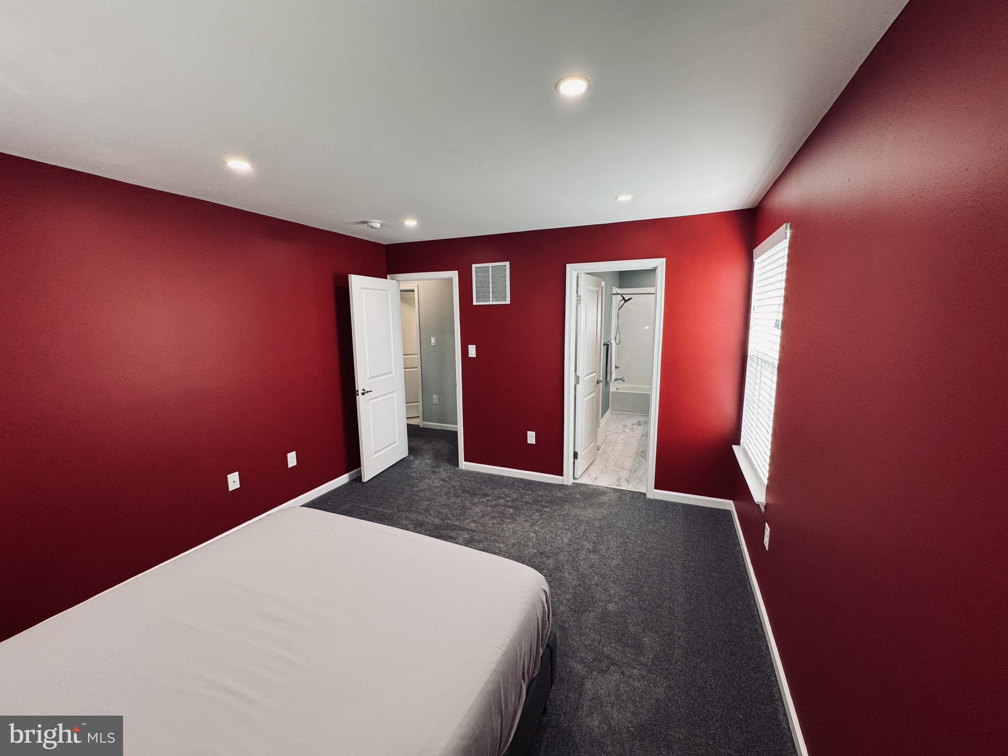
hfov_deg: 102.1
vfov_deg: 85.7
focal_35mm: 14
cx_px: 504
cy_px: 378
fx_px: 408
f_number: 2.2
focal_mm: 2.22
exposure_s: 1/120
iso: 160
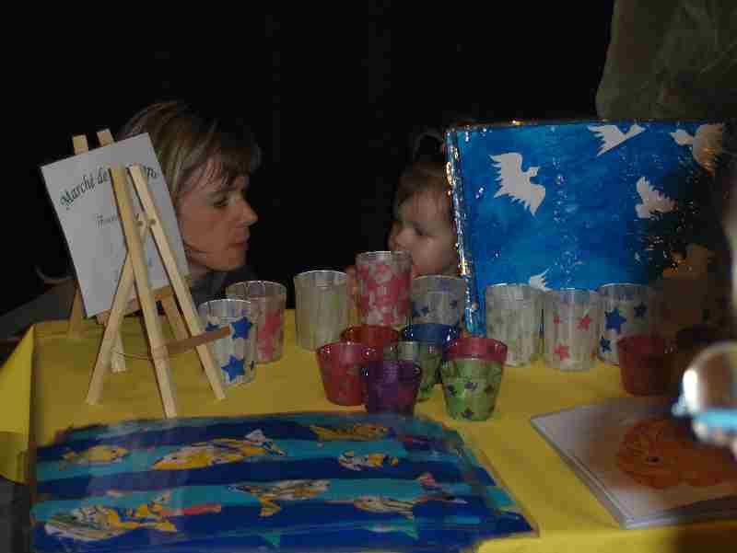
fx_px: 1704
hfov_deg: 24.4
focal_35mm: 80
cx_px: 368
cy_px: 276
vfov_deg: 18.5
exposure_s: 1/80
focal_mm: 17
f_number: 4.09
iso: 100
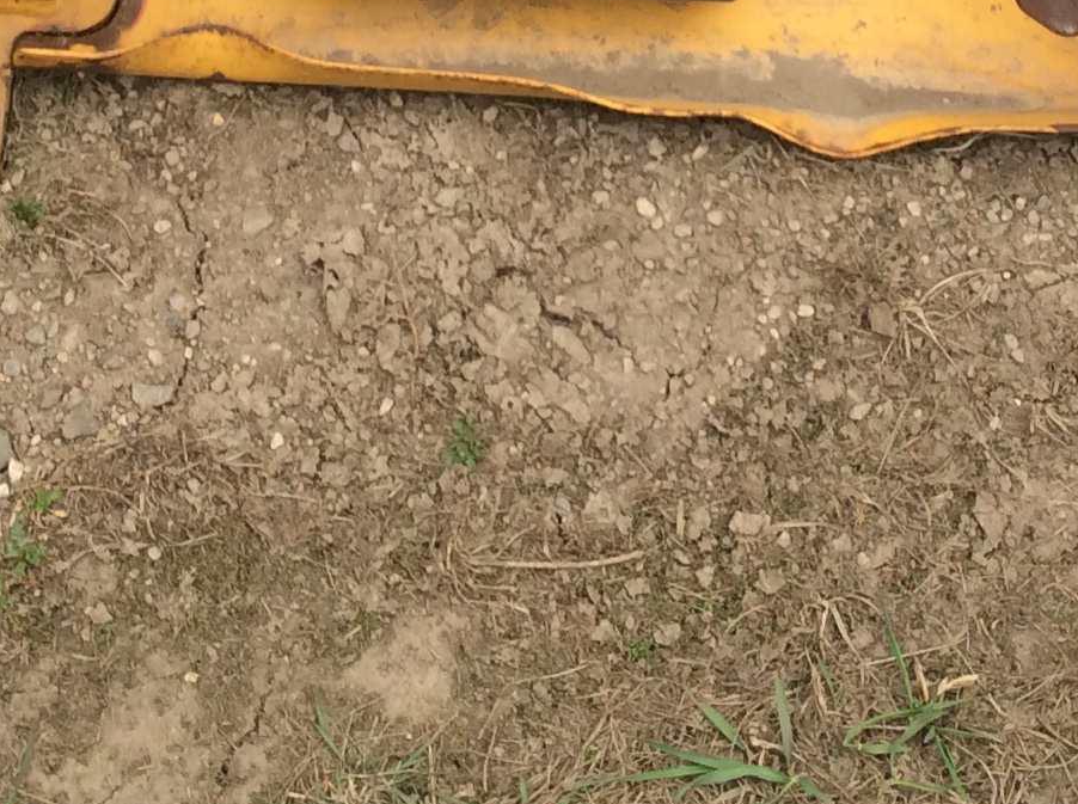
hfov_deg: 21.3
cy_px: -105
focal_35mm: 92
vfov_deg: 15.5
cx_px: 514
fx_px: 2860
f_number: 2.4
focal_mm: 3.3
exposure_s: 1/622
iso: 32
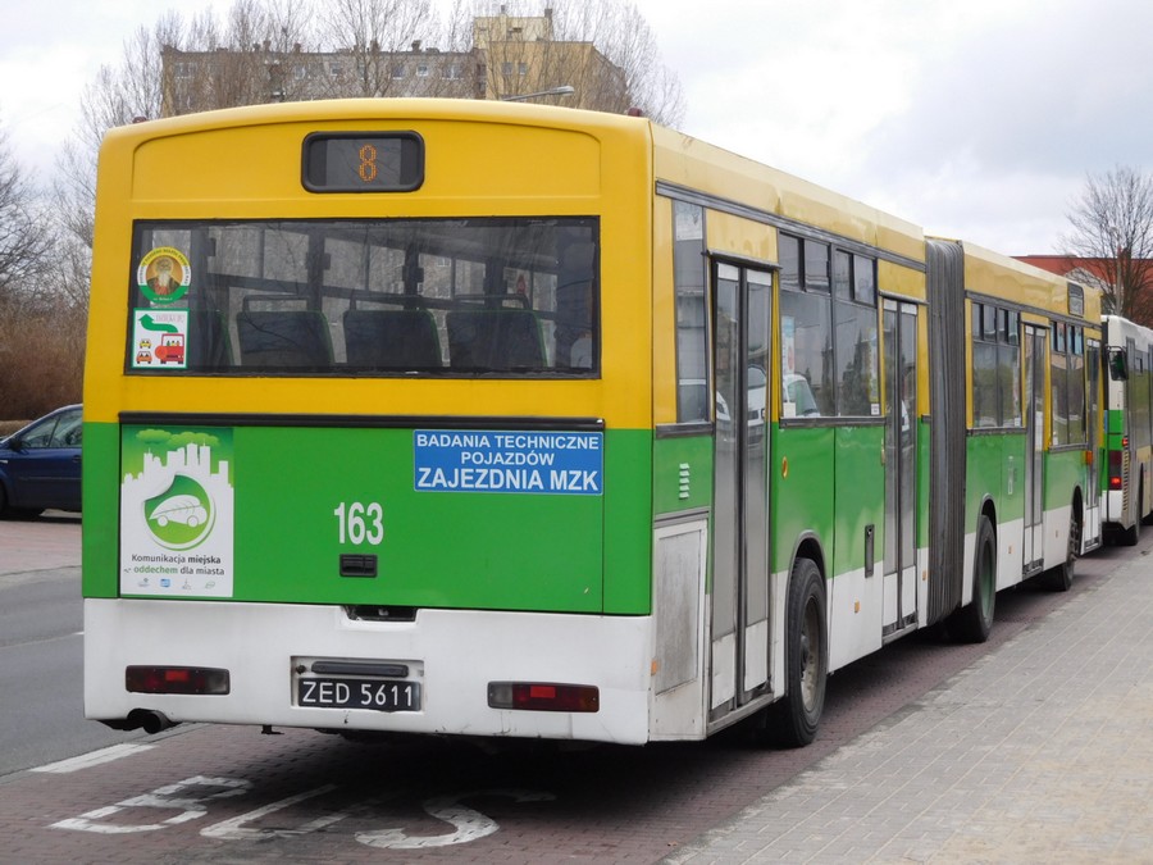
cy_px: 432
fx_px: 2665
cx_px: 576
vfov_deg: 18.4
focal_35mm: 80
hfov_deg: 24.4
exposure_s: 1/400
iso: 125
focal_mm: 14.3
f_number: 4.6
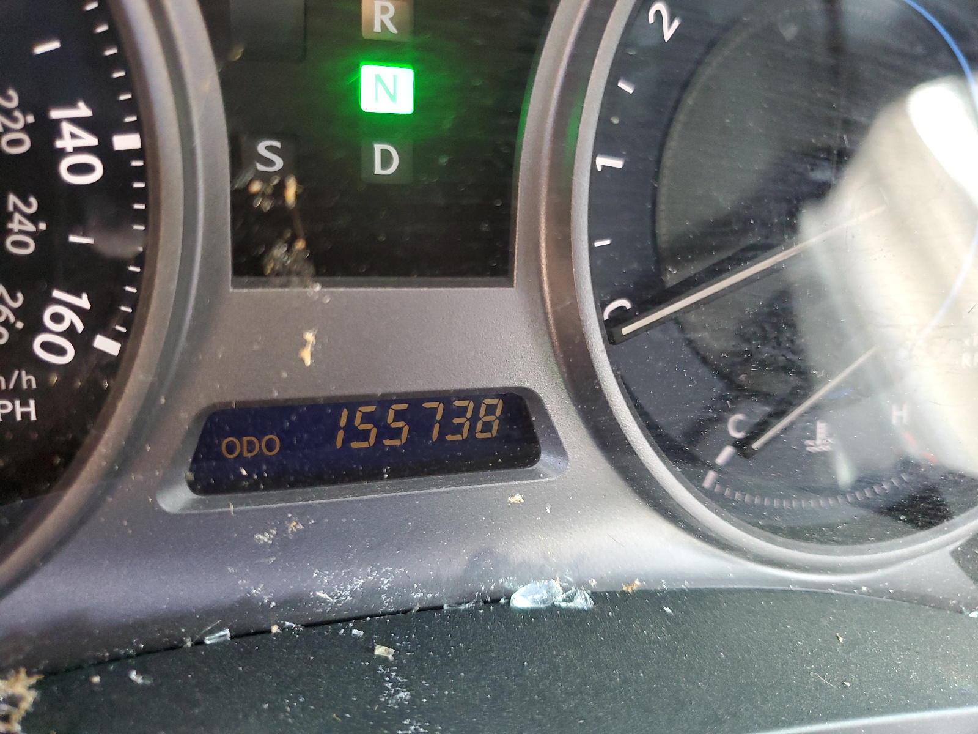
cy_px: 367
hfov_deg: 67.3
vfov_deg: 53.1
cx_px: 489
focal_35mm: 26
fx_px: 735
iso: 285
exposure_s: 1/33
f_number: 1.5
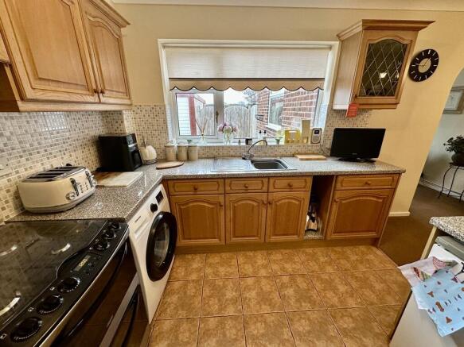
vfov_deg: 85.7
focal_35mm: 14
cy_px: 174
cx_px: 232
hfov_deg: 102.1
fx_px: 188
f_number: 2.2
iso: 125
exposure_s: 1/100
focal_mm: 2.22
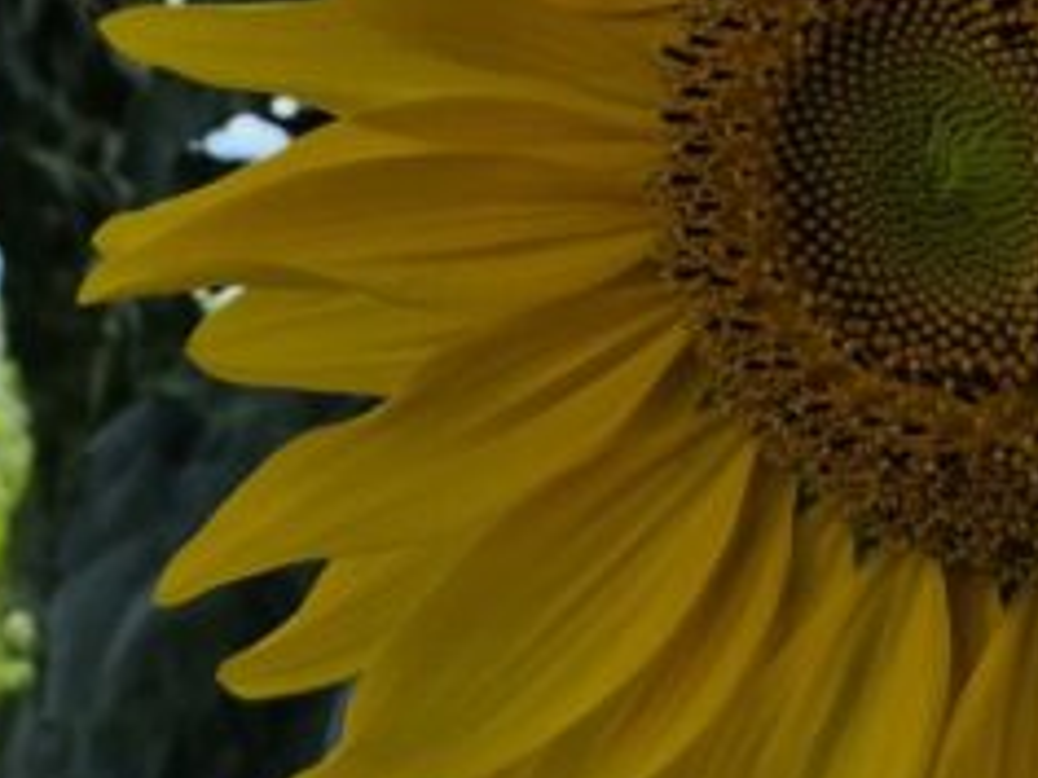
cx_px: 4
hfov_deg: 19.1
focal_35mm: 100
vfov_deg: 14.5
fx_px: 2999
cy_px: -40
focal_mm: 5.4
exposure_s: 1/1792
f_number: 1.8
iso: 25
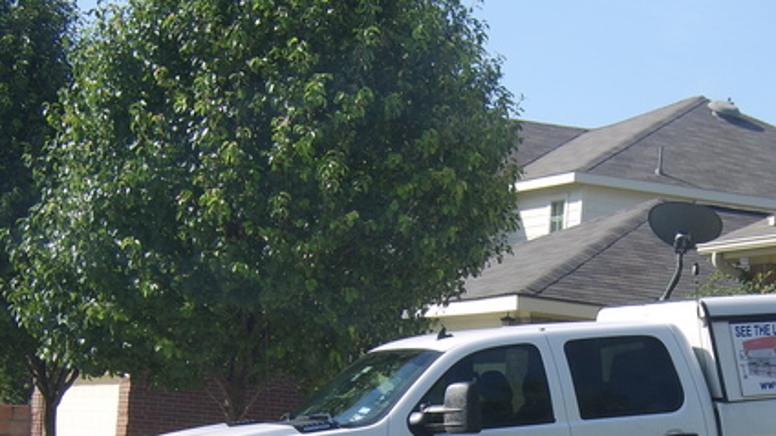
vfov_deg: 11.8
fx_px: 2098
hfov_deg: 20.8
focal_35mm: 102
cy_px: 409
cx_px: 564
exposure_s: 1/250
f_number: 5.6
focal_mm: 16.25
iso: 71
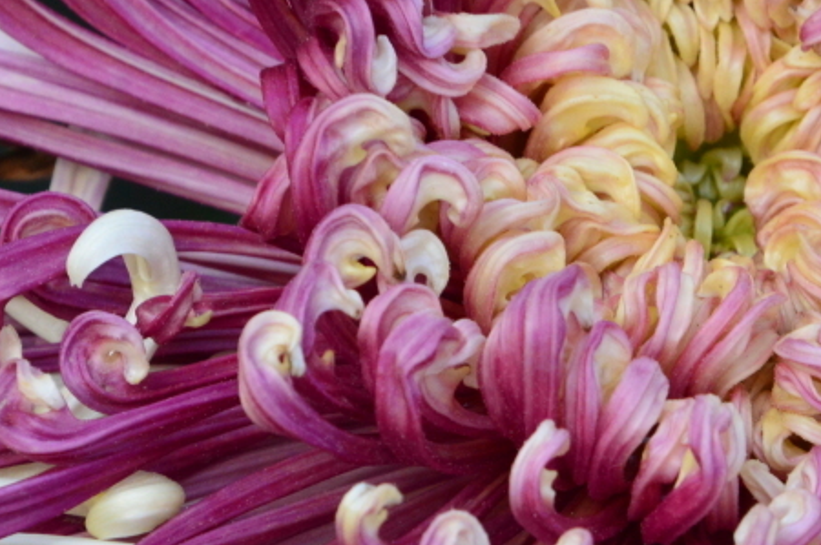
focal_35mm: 1025
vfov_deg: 1.3
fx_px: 23350
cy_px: 258
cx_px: 660
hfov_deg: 2.0
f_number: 16
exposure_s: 1/250
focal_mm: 300
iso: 800
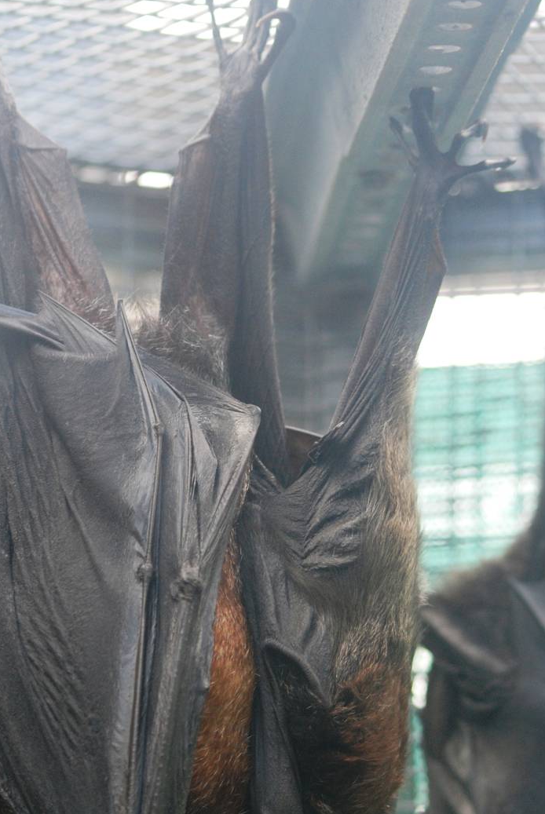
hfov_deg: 8.5
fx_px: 3669
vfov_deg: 12.7
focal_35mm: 162
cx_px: 216
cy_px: 505
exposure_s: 1/160
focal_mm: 70
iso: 400
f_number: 4
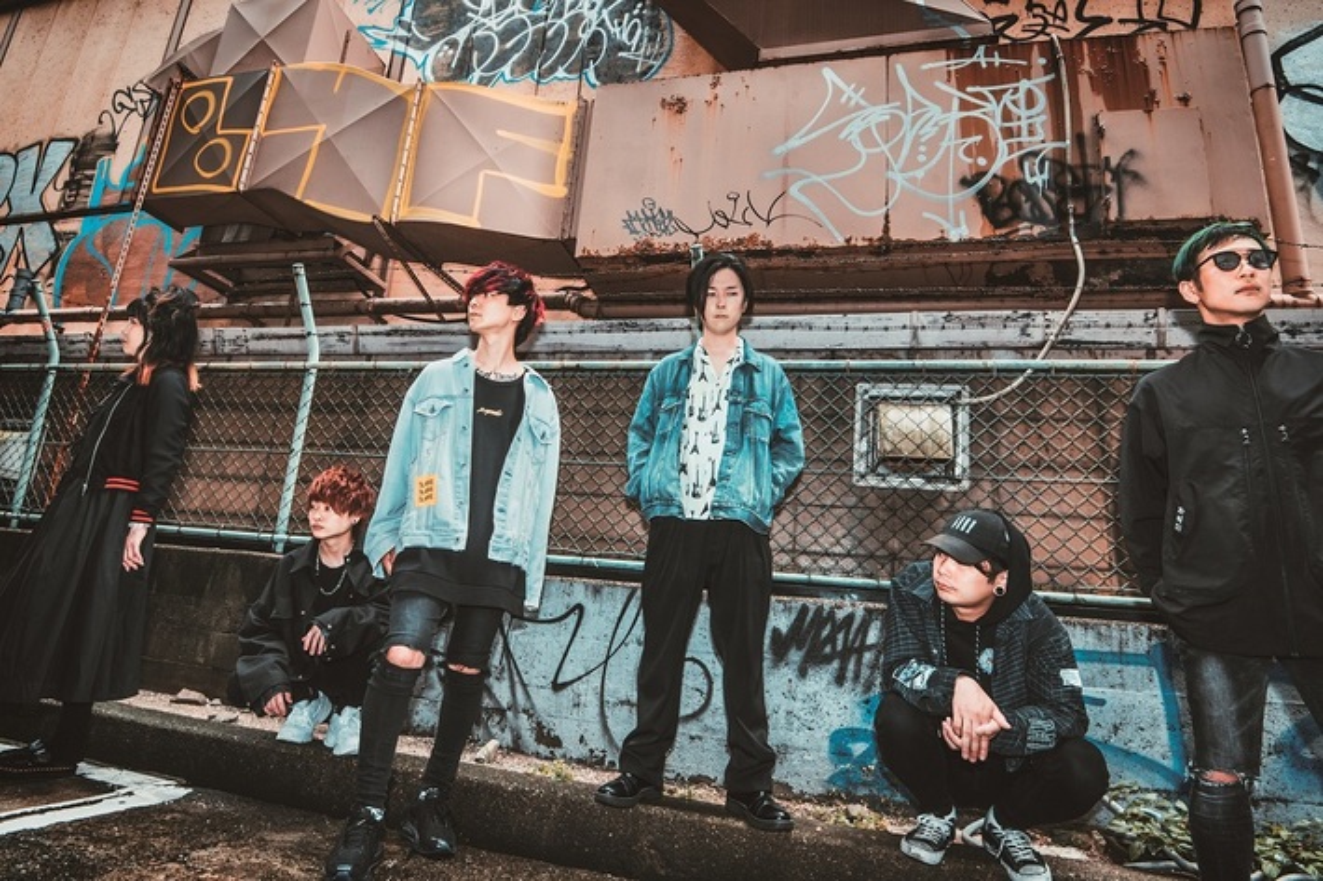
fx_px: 588
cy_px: 440
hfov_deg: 96.7
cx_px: 662
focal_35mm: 16
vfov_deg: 73.7
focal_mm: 16
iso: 400
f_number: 11
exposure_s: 1/125
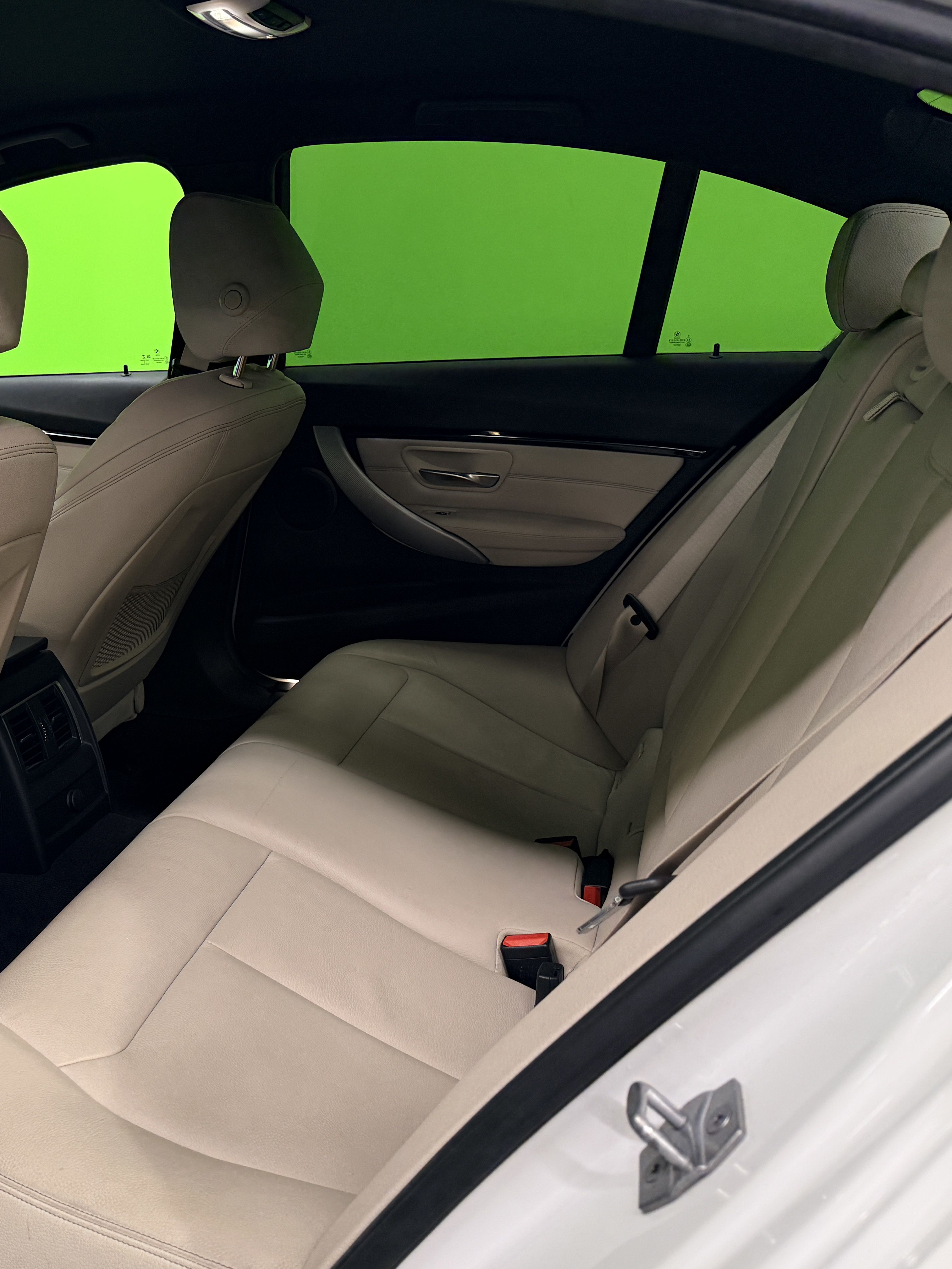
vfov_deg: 55.3
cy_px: 634
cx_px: 186
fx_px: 1210
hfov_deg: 41.1
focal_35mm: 33
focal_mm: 6.76
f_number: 1.78
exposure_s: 1/100
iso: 200
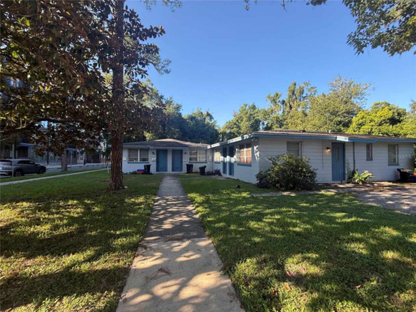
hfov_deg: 102.1
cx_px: 208
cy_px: 156
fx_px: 168
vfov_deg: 85.7
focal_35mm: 14
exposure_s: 1/442
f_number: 2.2
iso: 64
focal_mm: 2.22
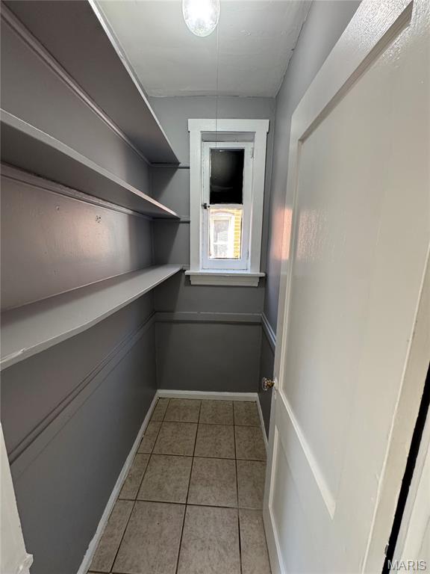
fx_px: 232
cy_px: 287
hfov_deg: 85.7
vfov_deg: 102.1
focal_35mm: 14
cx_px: 215
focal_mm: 2.22
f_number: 2.2
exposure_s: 1/120
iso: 320
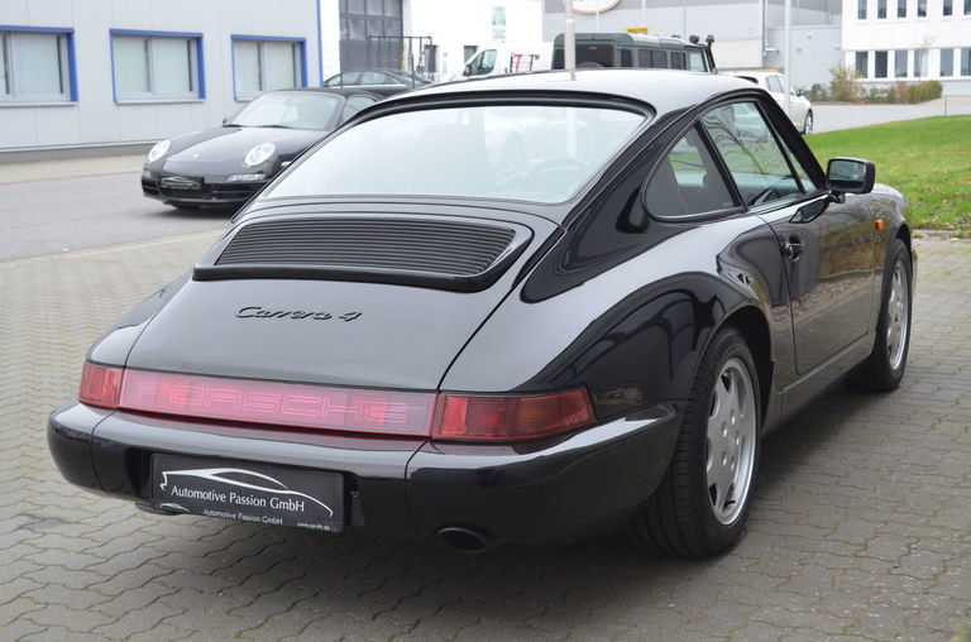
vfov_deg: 25.6
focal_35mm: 52
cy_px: 321
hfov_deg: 37.9
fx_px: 1413
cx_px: 486
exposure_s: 1/30
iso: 1400
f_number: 5
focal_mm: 35
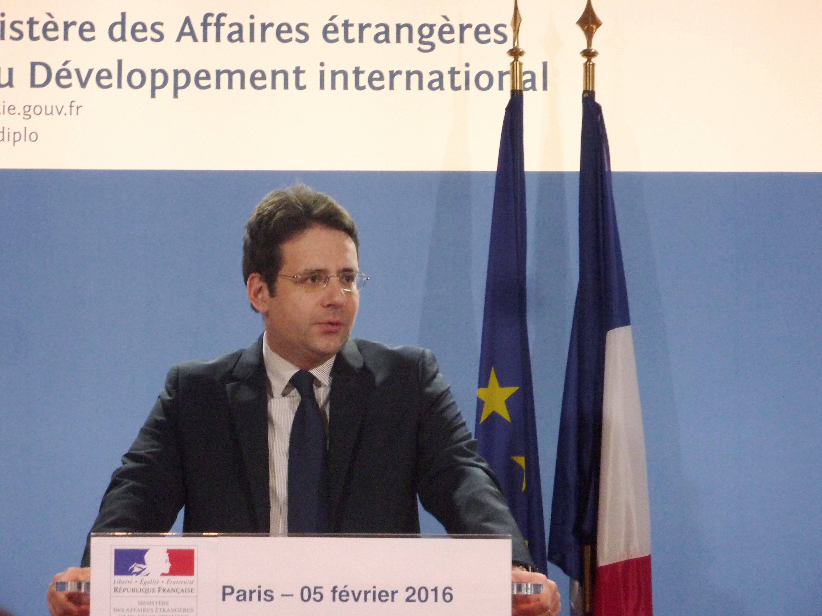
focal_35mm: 104
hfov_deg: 18.9
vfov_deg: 14.2
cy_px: 308
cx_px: 411
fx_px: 2470
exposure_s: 1/20
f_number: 4.3
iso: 400
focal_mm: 17
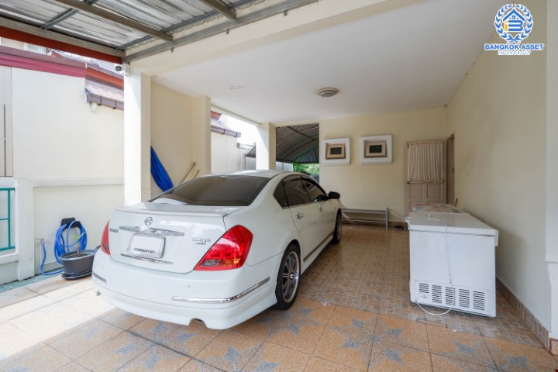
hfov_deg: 100.4
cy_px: 186
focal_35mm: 15
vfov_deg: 77.3
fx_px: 232
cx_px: 279
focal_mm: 10
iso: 400
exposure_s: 1/450
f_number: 5.6
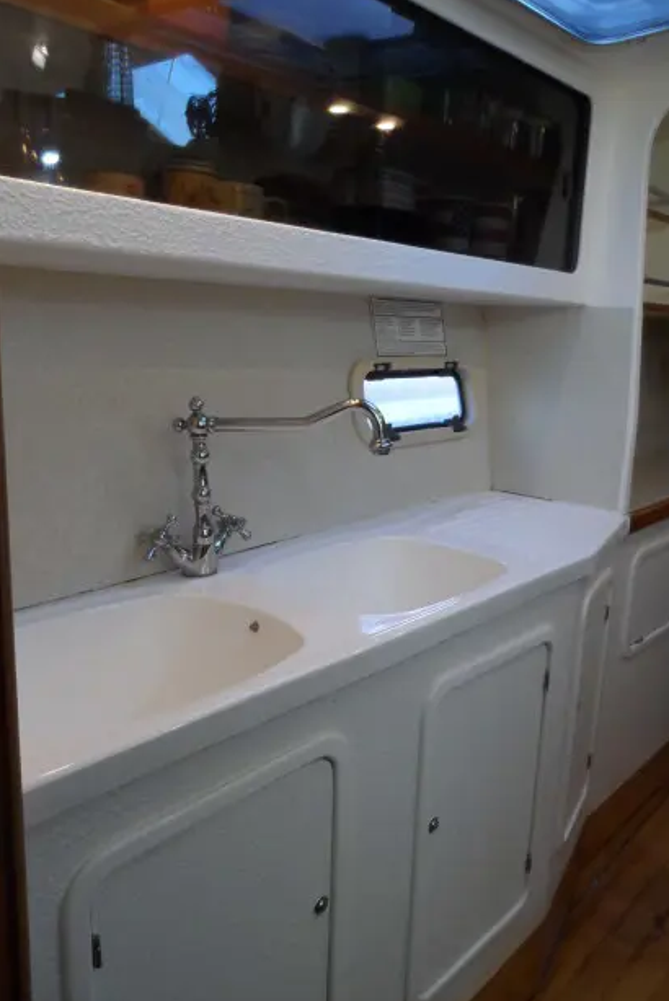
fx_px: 724
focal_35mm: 26
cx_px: 388
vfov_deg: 69.4
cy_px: 489
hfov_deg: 49.4
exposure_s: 1/30
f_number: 3.2
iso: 200
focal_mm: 4
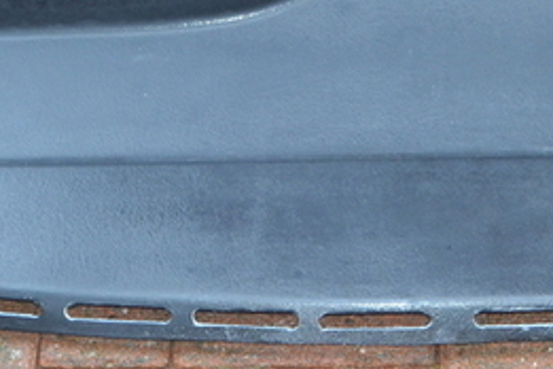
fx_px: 2120
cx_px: 458
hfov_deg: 14.8
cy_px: 176
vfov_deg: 9.9
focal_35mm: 138
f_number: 4.2
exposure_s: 1/60
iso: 900
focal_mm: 30
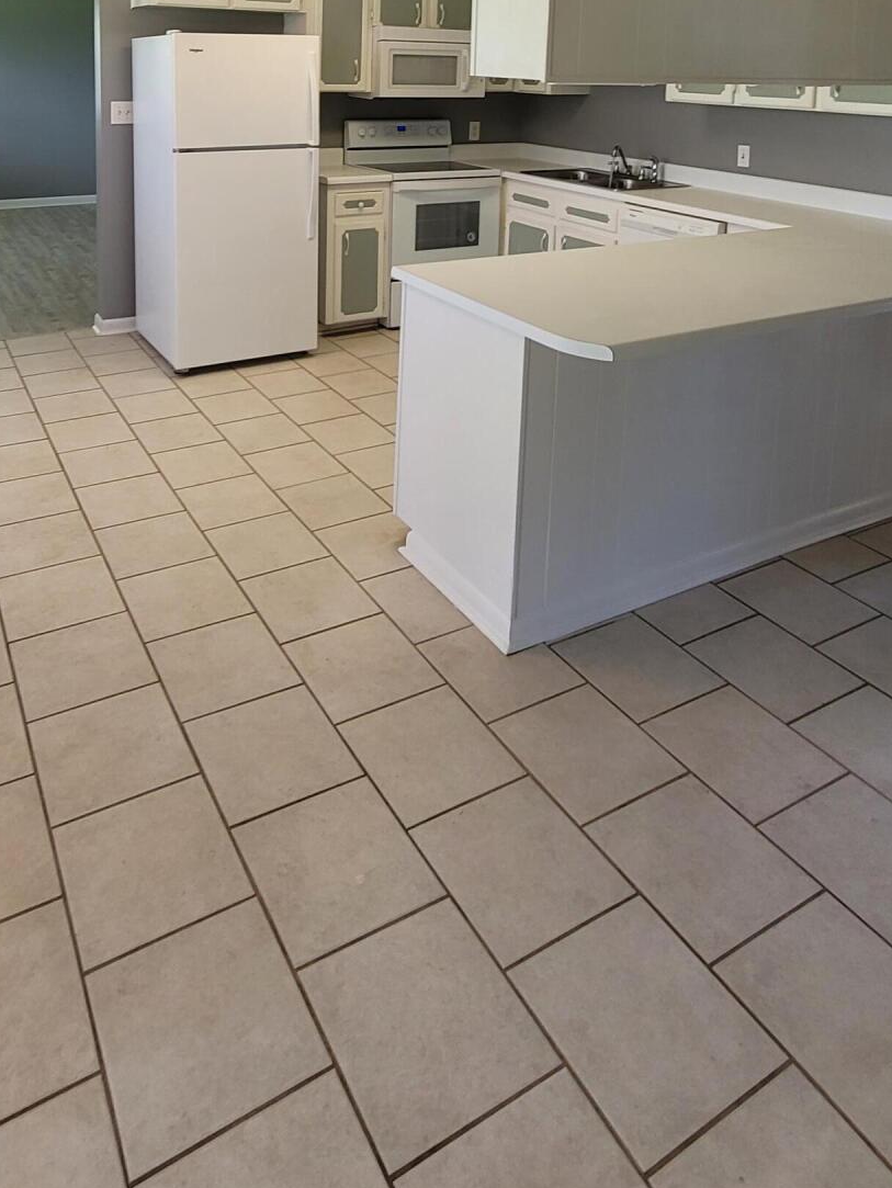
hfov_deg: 56.4
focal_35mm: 24
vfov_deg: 61.4
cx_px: 355
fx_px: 824
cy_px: 139
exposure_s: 1/60
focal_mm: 2.2
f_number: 2.2
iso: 100
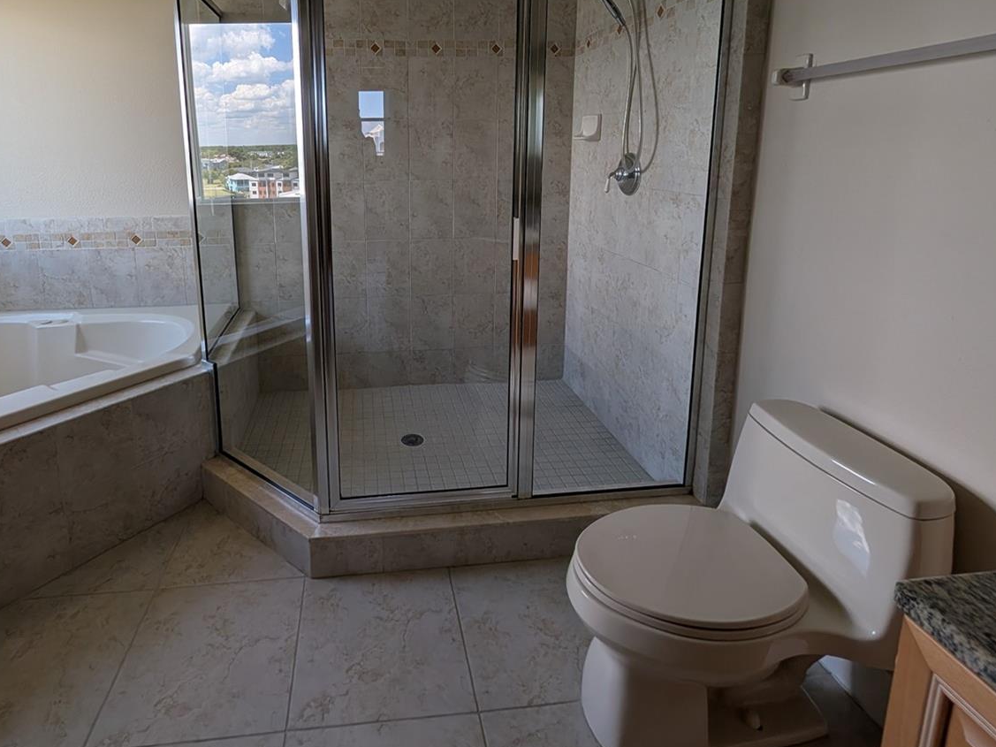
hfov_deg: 90.1
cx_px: 411
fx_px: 489
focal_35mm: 17
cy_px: 237
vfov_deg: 72.0
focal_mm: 2.02
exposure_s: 1/283
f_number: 1.7
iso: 74
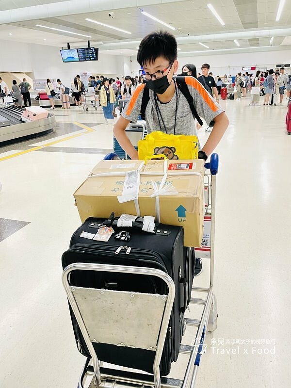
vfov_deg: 67.3
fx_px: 291
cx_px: 146
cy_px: 194
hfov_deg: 53.1
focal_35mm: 26
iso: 80
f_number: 1.6
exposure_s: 1/60
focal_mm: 4.2
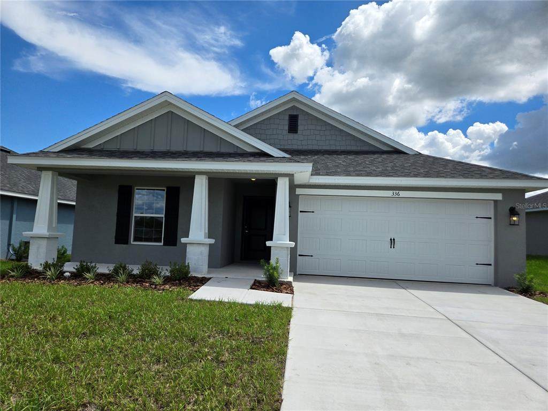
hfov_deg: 73.9
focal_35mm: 23
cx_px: 274
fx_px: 364
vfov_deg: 58.9
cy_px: 206
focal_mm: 5.4
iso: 25
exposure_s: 1/2551
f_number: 1.8
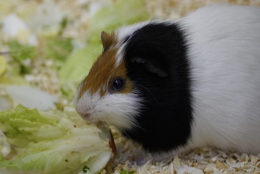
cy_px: 87
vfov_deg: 10.8
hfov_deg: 16.1
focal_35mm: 128
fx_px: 921
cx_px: 130
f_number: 1.8
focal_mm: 85
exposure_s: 1/320
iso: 1600
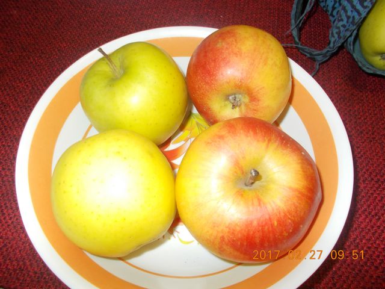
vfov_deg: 53.1
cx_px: 192
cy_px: 144
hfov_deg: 67.3
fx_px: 289
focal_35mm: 26
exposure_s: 1/25
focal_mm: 4.6
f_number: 3.2
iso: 200
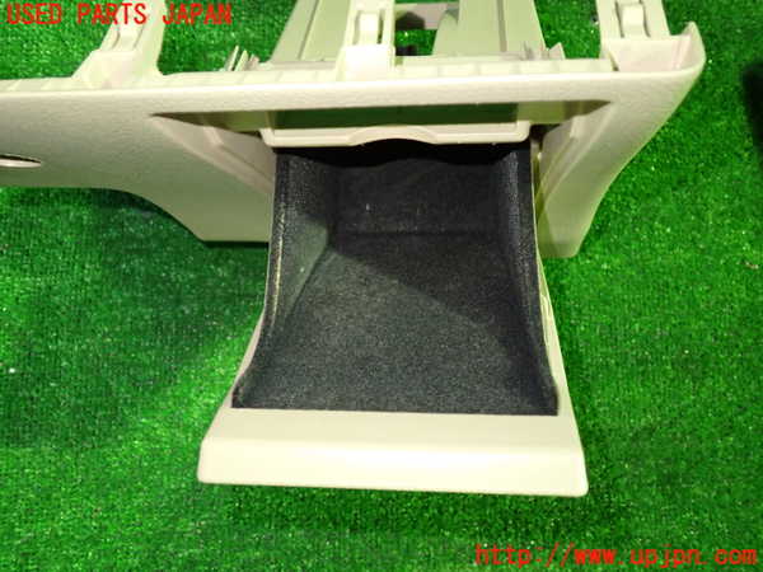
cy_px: 286
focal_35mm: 30
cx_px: 382
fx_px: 661
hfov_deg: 60.0
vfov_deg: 46.8
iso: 800
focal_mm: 5.4
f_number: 2.3
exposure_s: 1/30
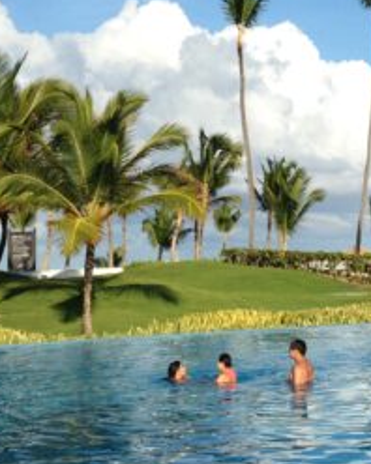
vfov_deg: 20.9
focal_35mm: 91
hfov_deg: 16.6
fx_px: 1251
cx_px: 358
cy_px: 132
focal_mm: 4.12
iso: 50
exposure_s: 1/1938
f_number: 2.4
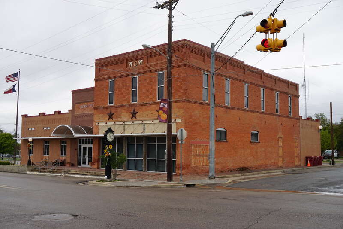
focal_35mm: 38
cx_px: 172
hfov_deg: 51.3
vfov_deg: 35.5
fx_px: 357
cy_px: 114
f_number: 8
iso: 100
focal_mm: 25
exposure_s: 1/80
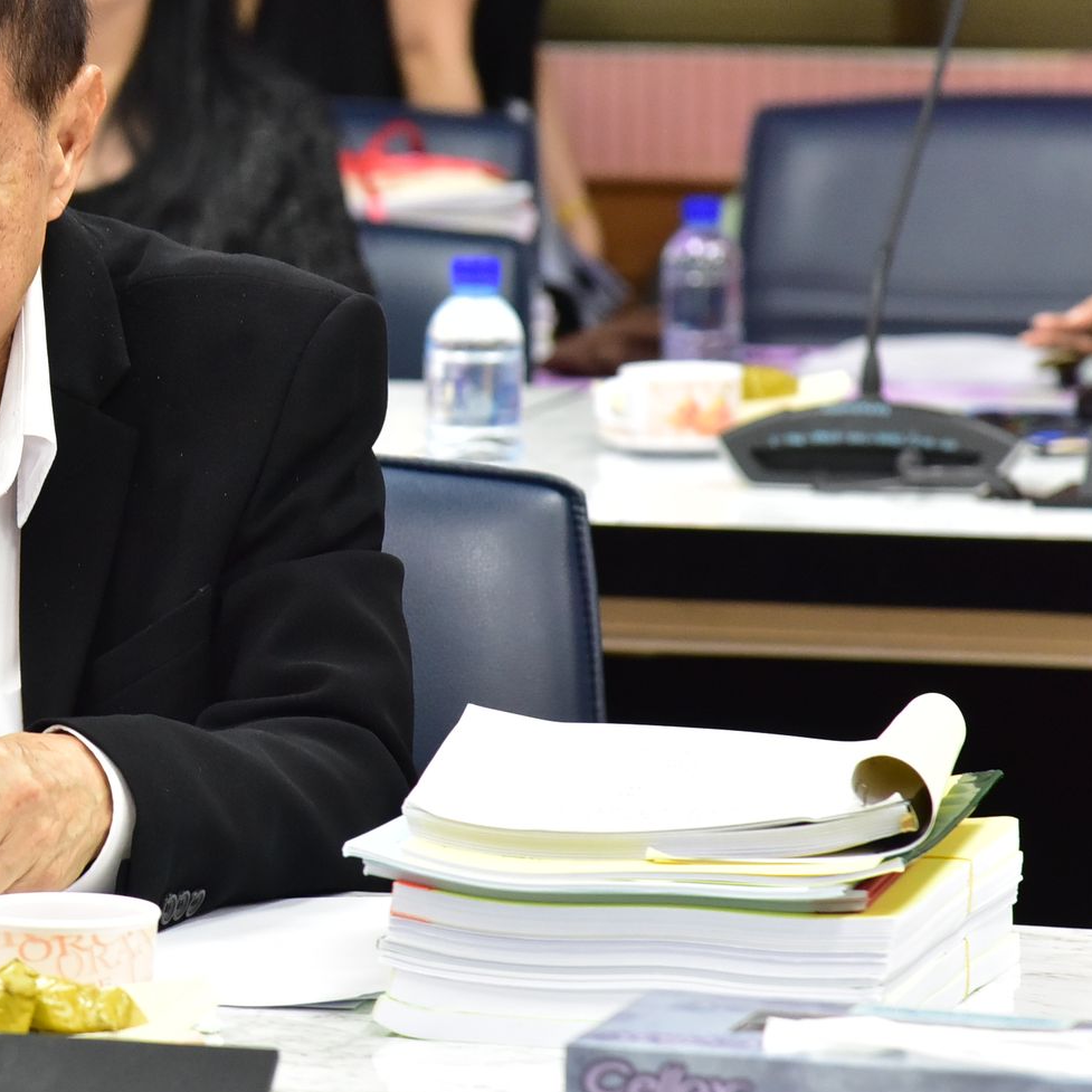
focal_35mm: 261
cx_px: -108
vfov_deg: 6.7
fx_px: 9315
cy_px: 288
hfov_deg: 6.7
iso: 2500
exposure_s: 1/125
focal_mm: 120
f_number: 5.6
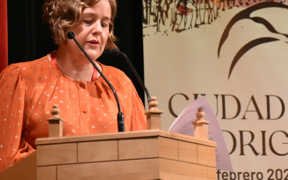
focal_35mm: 220
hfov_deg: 9.5
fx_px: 1727
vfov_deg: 6.0
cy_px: 17
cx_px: 224
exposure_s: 1/125
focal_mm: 80
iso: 2500
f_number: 5.3
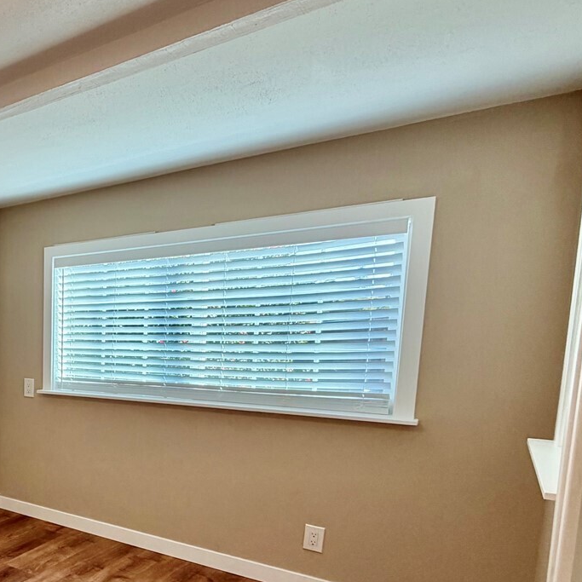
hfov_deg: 44.4
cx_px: -37
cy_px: 399
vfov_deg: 54.2
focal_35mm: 29
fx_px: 552
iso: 125
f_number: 2.2
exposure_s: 1/120
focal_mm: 2.22
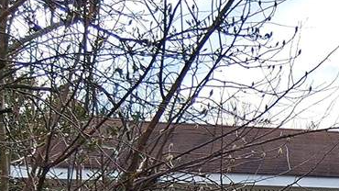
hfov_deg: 18.2
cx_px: 573
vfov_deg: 11.4
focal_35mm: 98
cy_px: 349
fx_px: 881
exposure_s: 1/1217
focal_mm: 3.98
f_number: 1.8
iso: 25
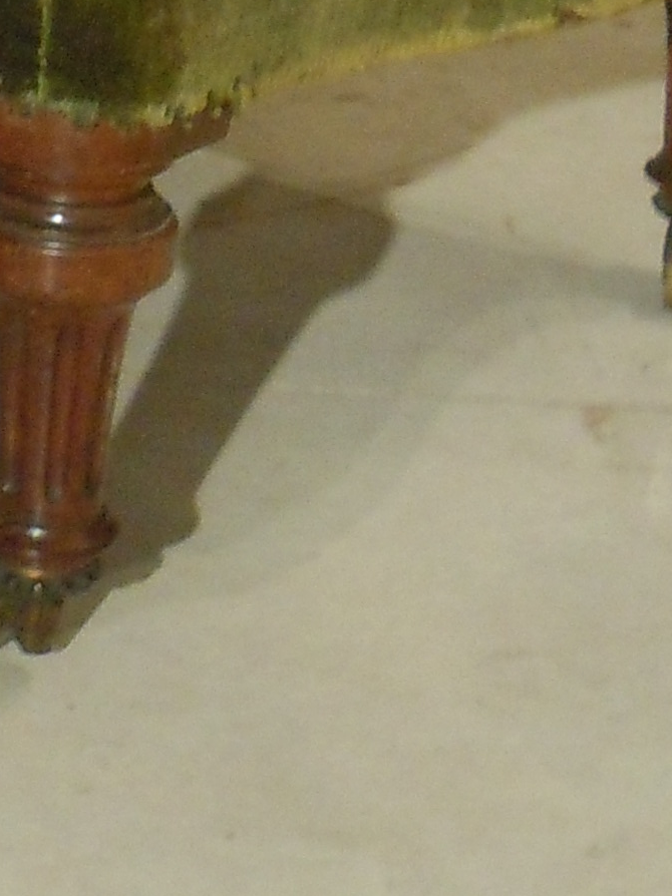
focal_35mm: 145
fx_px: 3755
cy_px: -142
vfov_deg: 13.3
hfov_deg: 9.9
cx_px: -295
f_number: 3.5
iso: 400
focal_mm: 5.4
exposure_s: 1/15
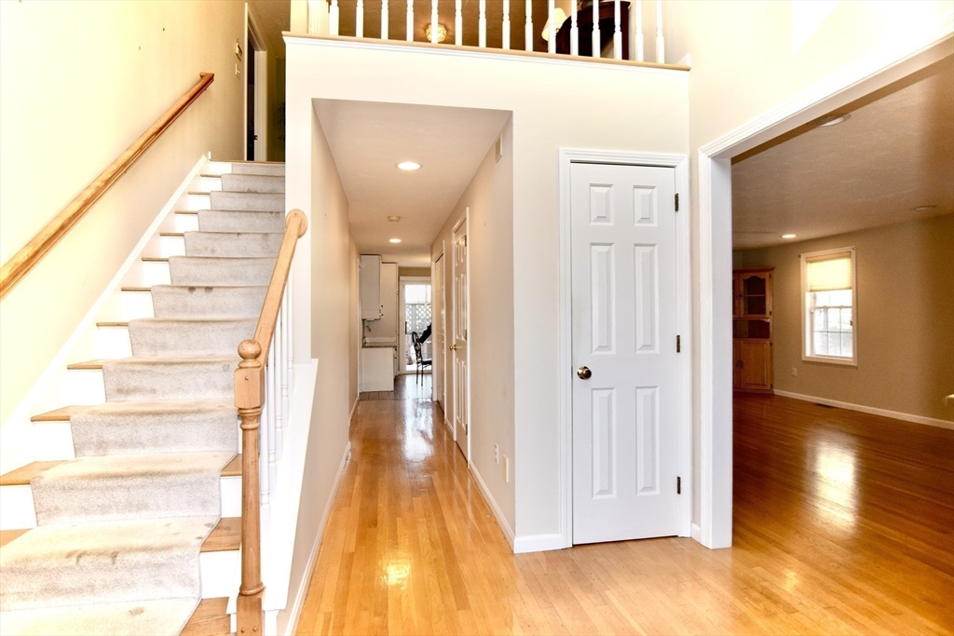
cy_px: 318
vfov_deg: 67.4
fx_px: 477
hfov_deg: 90.0
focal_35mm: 18
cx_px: 477
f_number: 5.6
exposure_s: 1/125
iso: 560
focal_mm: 12
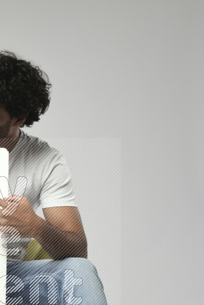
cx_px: -22
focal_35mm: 85
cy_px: 236
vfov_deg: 23.6
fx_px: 722
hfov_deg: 15.6
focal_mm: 38
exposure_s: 1/125
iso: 400
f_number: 5.6
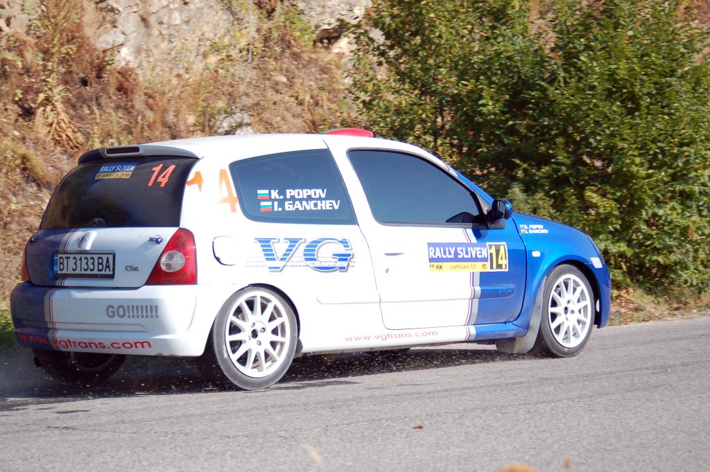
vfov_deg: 14.7
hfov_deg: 21.9
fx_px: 1833
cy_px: 236
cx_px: 355
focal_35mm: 93
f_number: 5
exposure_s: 1/1000
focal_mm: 62
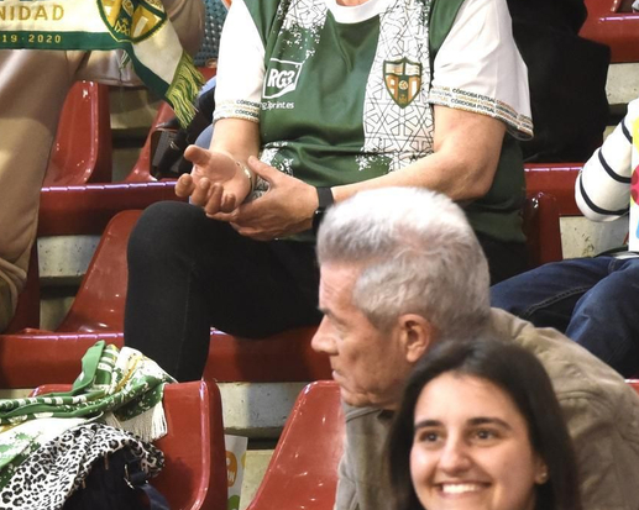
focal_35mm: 465
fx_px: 8789
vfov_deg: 3.3
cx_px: -91
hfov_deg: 4.2
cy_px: -105
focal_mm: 160
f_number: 6.3
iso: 4000
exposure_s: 1/160
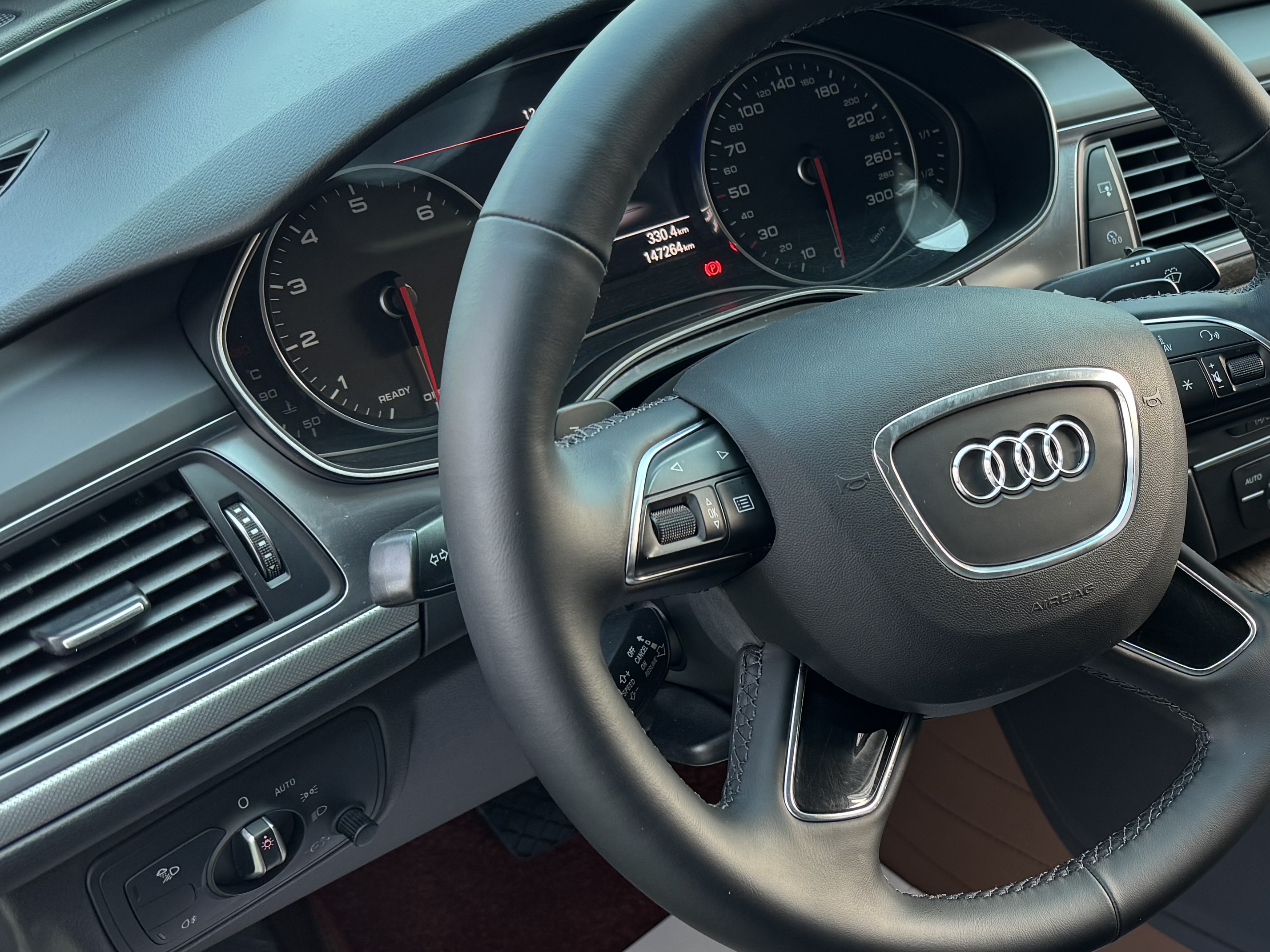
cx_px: 1167
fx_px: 1761
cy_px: 536
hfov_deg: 36.9
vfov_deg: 30.2
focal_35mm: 48
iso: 125
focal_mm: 6.76
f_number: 1.78
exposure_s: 1/121
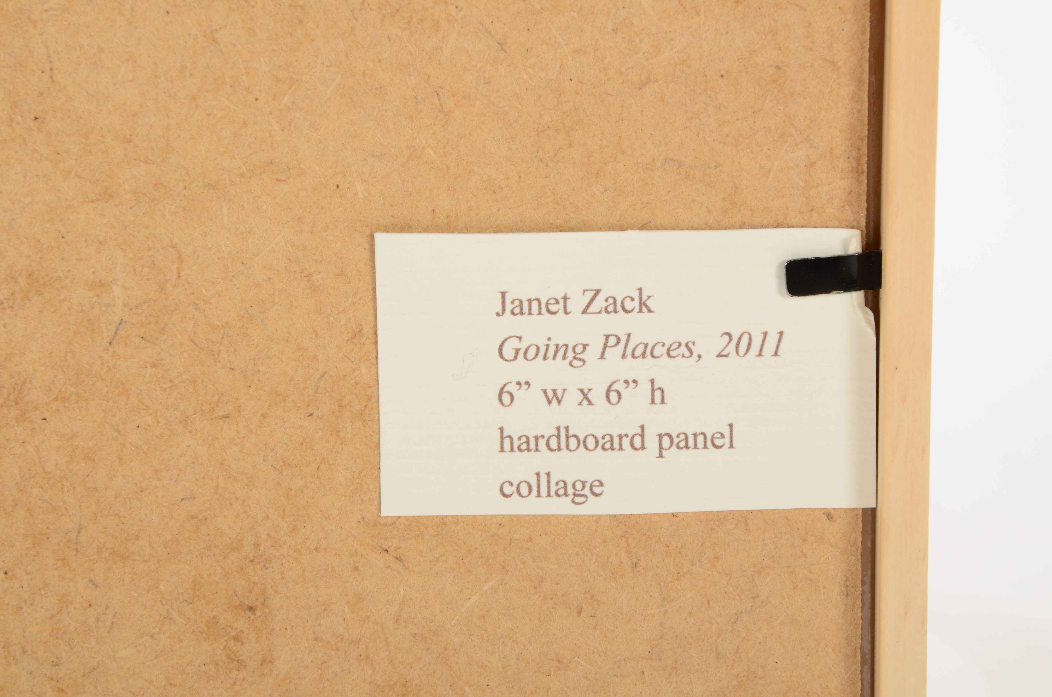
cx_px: 526
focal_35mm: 158
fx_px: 4593
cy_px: 348
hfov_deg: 13.1
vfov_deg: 8.7
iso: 200
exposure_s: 1/160
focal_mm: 105
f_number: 18
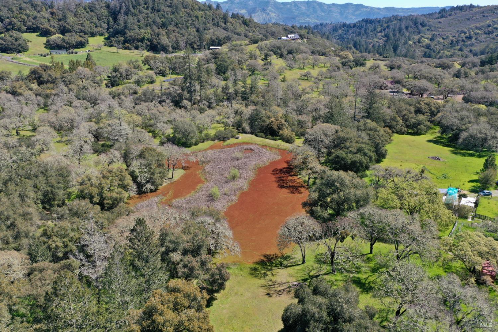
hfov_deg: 65.5
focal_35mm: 28
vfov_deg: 46.4
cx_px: 249
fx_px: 387
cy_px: 166
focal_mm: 10.26
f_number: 5
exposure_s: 1/240
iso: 100
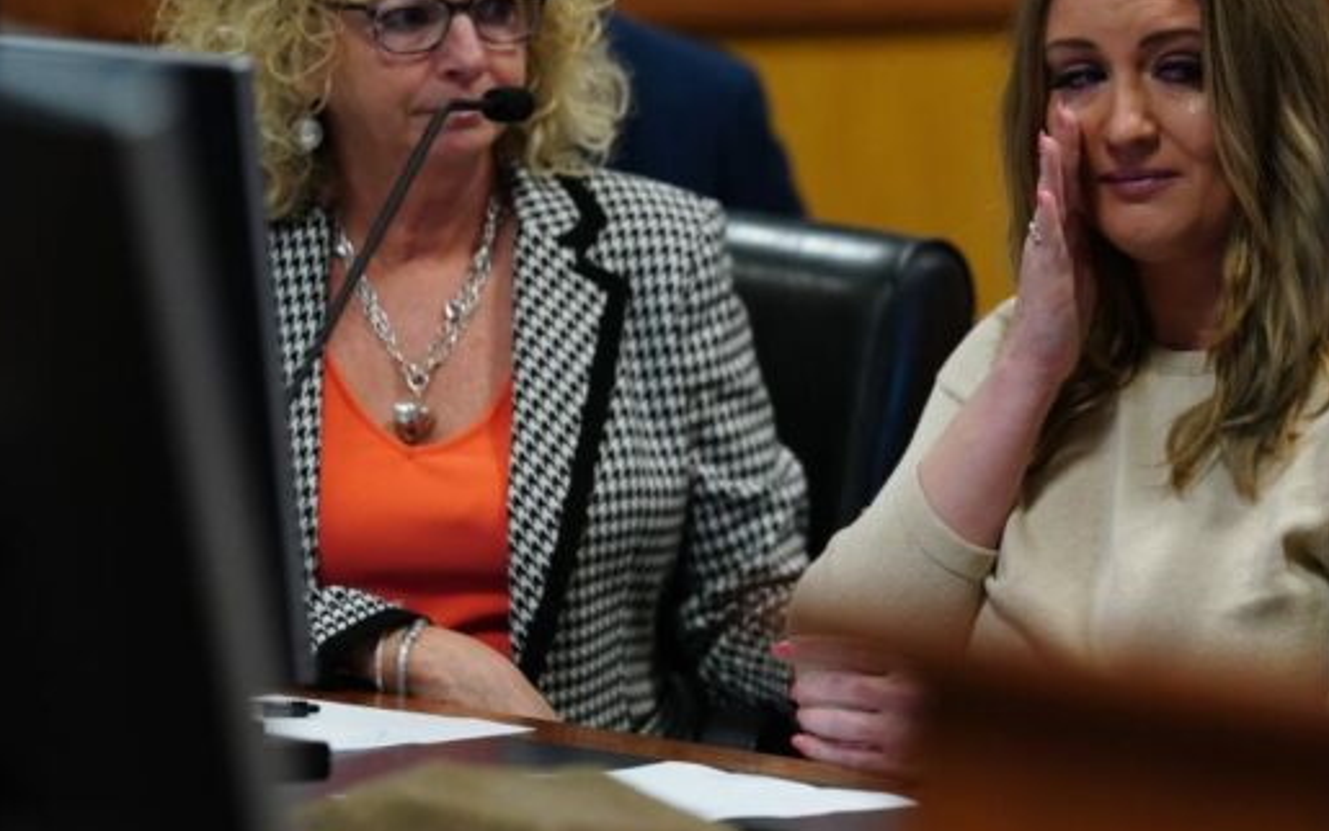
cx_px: 841
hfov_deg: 6.9
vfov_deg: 4.3
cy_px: 341
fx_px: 11012
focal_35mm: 304
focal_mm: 200
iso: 3200
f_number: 2.8
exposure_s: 1/500
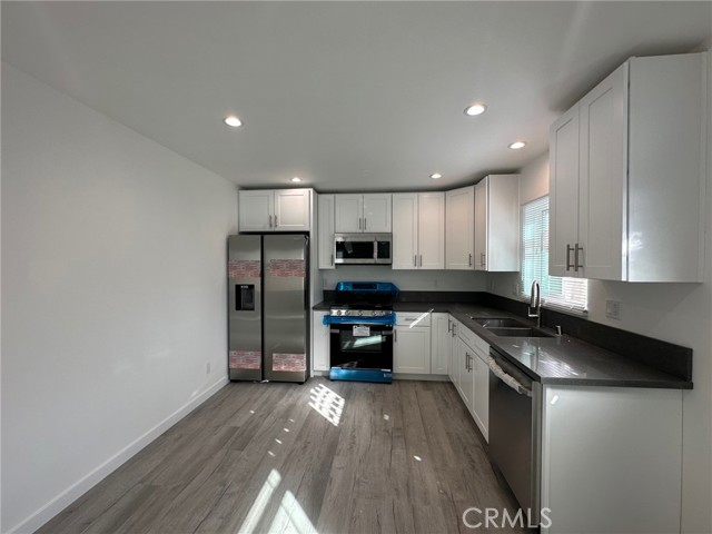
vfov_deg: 85.7
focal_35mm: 14
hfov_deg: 102.1
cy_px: 267
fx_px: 288
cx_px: 356
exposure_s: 1/120
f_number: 2.2
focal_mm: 2.22
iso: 50
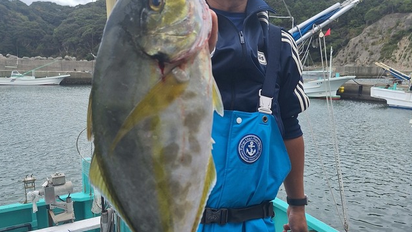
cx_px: 208
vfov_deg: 34.6
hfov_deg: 58.0
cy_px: 128
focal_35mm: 34
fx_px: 371
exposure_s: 1/1422
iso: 40
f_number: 1.8
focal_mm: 5.54
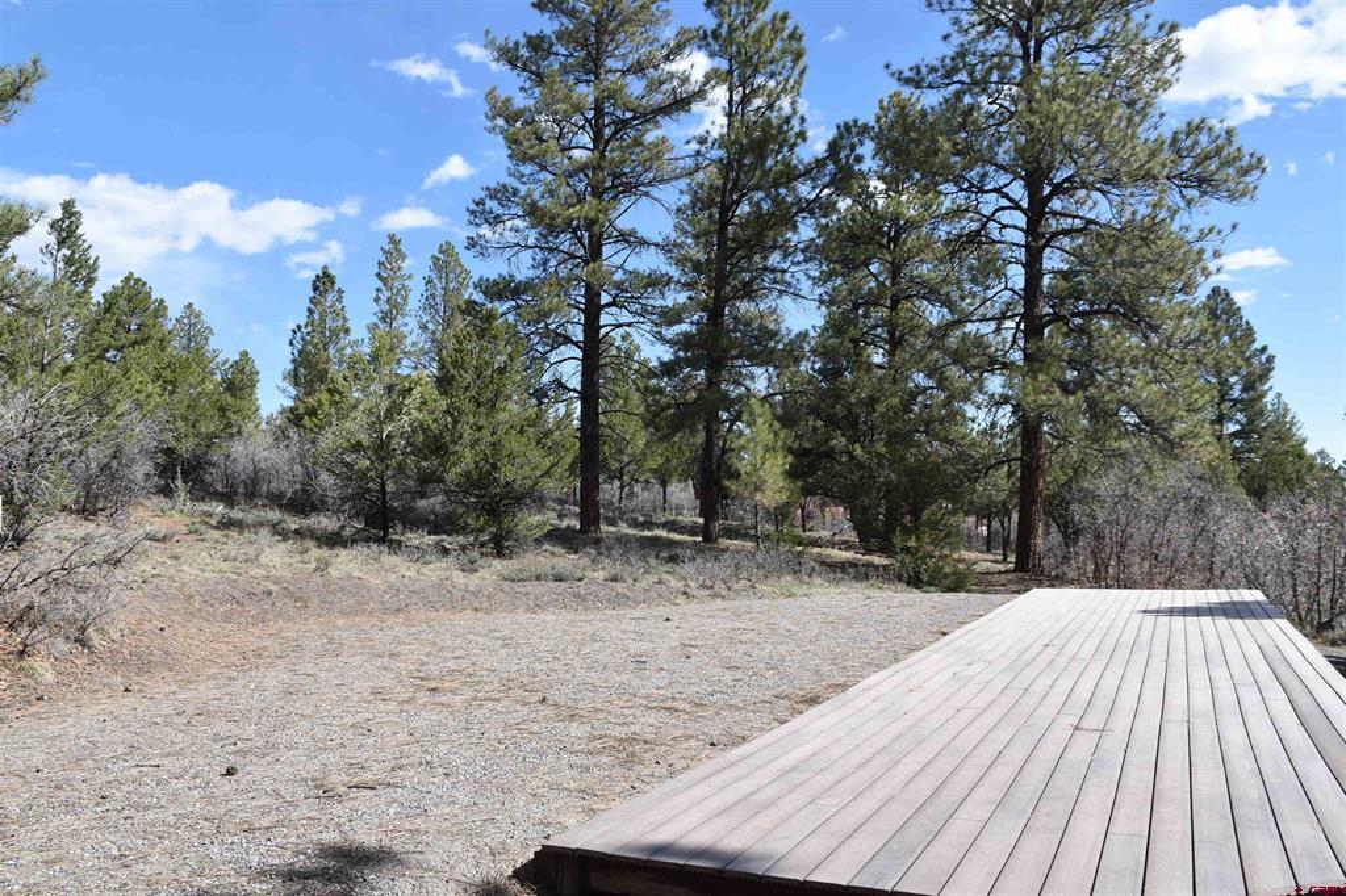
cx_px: 673
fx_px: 1009
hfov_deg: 67.4
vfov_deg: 47.9
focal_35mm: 27
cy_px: 448
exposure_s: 1/320
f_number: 9
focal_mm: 18
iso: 200
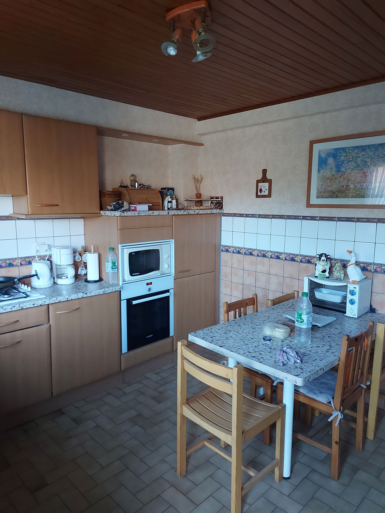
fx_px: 356
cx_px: 192
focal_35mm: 24
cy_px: 256
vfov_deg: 71.6
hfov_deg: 56.8
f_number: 1.8
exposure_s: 1/50
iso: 250
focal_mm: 5.23
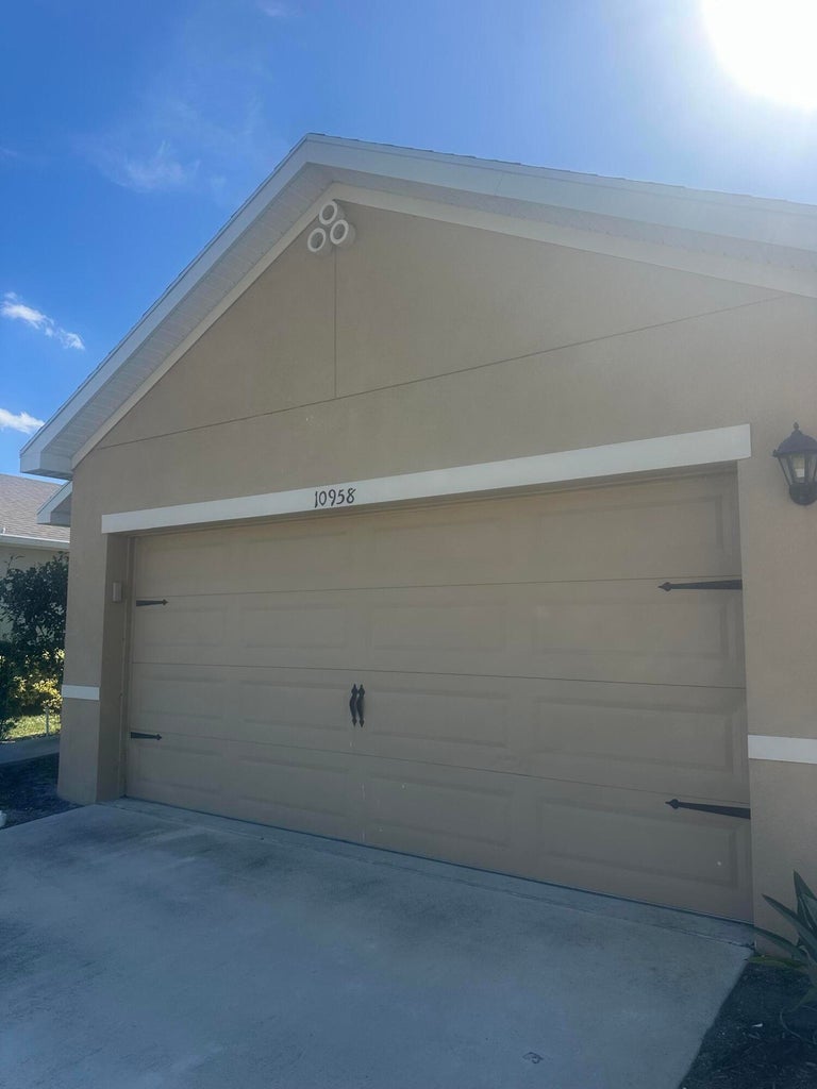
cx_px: 408
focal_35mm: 24
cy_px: 544
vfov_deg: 71.6
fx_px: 755
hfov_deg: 56.8
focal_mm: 6.86
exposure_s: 1/3247
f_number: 1.78
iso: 80
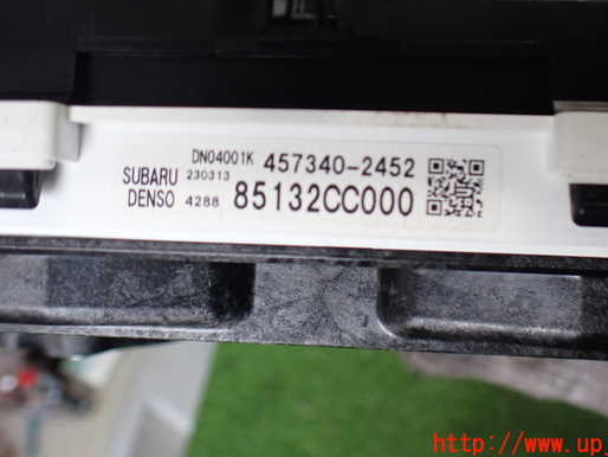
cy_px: 193
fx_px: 615
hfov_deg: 52.4
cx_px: 345
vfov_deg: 40.6
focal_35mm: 35
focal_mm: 5.4
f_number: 2.3
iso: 400
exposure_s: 1/125
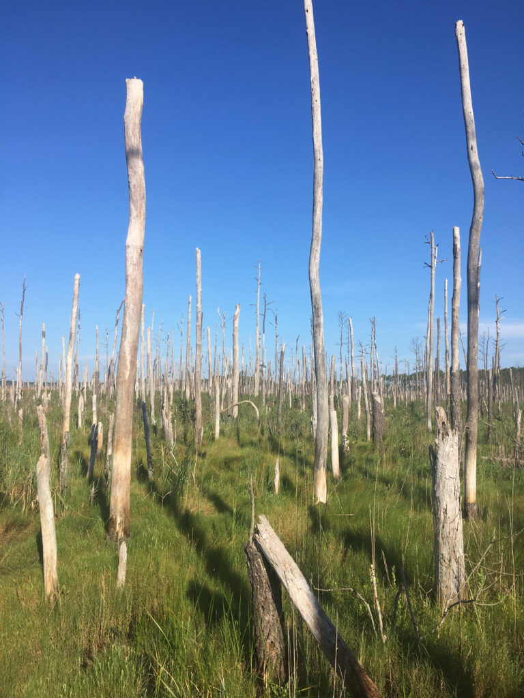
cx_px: 262
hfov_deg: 48.2
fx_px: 585
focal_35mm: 29
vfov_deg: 61.7
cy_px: 349
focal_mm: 4.15
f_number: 2.2
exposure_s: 1/1672
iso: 25
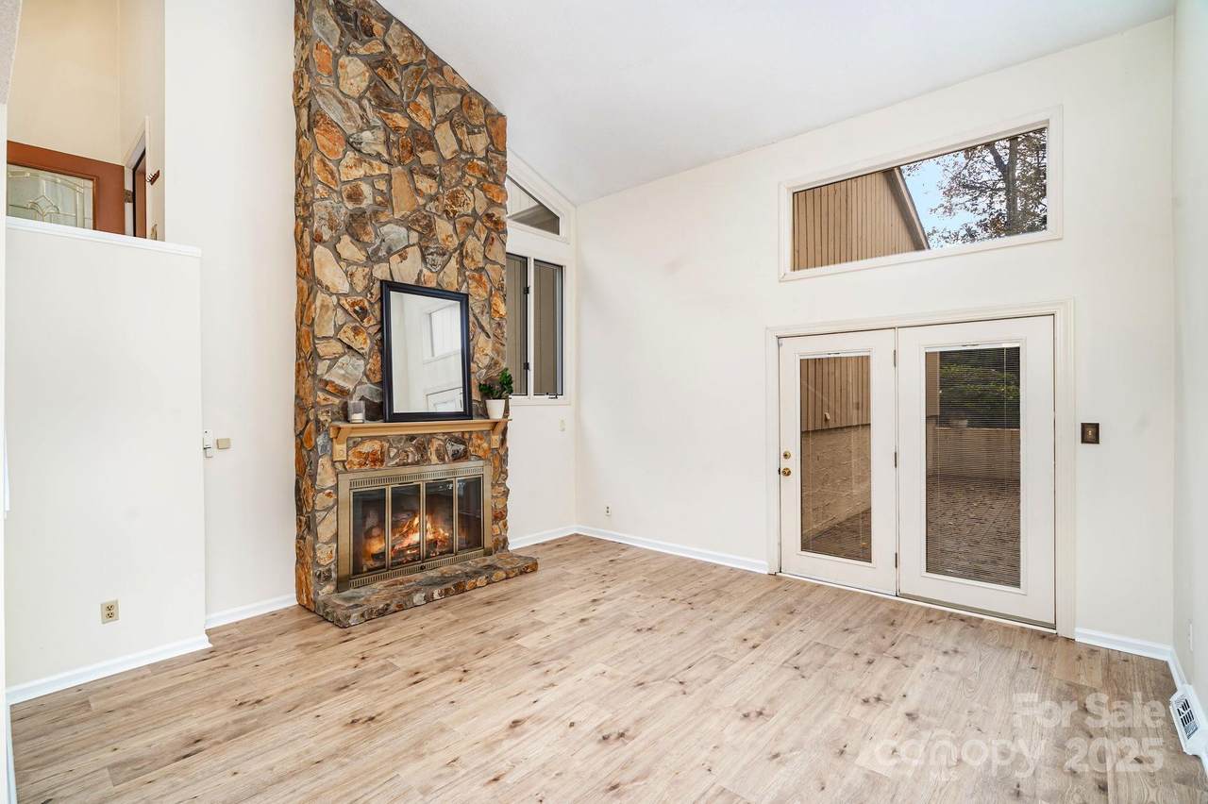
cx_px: 604
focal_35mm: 16
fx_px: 537
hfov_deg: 96.8
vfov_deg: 73.7
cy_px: 402
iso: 400
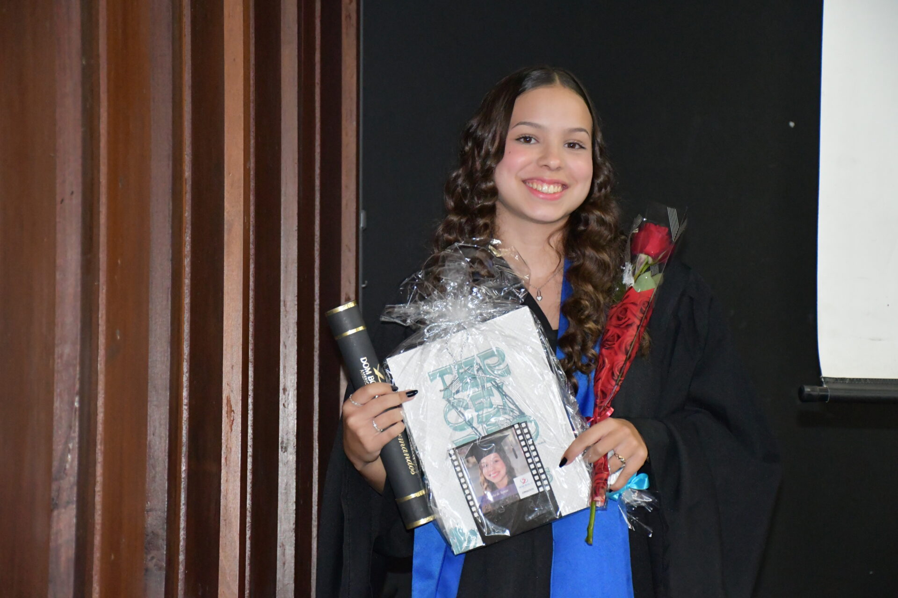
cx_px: 449
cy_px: 299
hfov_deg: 20.6
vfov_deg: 13.8
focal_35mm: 99
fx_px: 2469
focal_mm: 66
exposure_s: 1/60
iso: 6400
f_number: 5
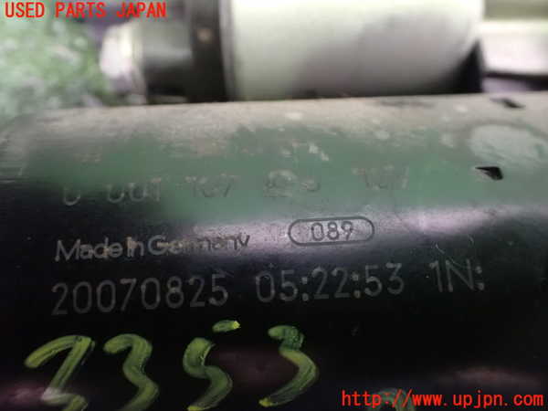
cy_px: 206
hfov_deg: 60.0
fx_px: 475
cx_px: 274
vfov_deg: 46.8
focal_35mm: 30
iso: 1600
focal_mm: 5.4
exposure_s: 1/30
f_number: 2.3
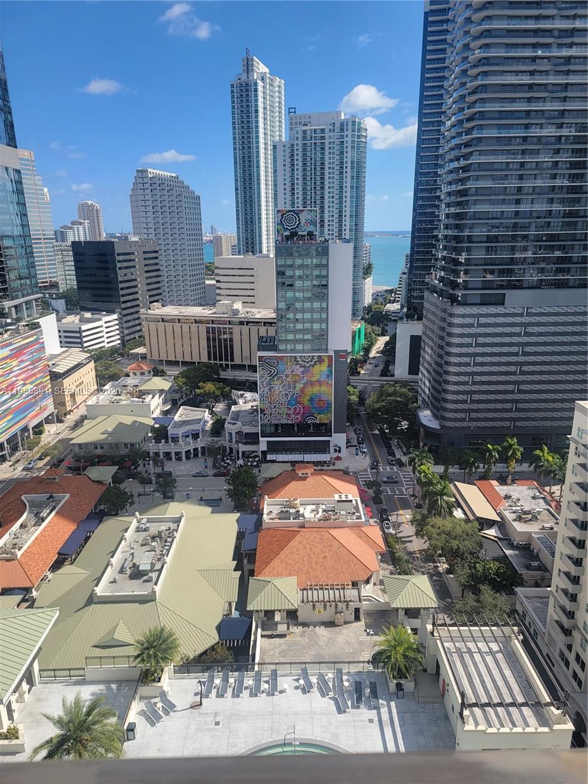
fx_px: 544
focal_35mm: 24
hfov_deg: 56.8
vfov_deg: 71.6
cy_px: 392
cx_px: 294
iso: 16
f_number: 1.8
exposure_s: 1/784
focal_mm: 6.7
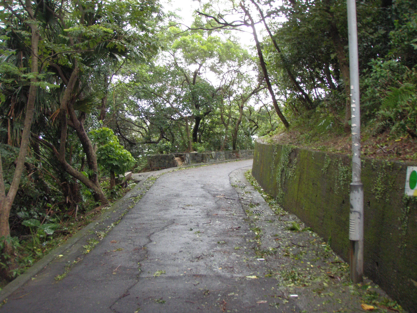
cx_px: 208
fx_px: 458
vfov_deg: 37.7
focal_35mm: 38
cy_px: 156
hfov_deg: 49.0
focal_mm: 6.7
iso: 160
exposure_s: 1/30
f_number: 3.5
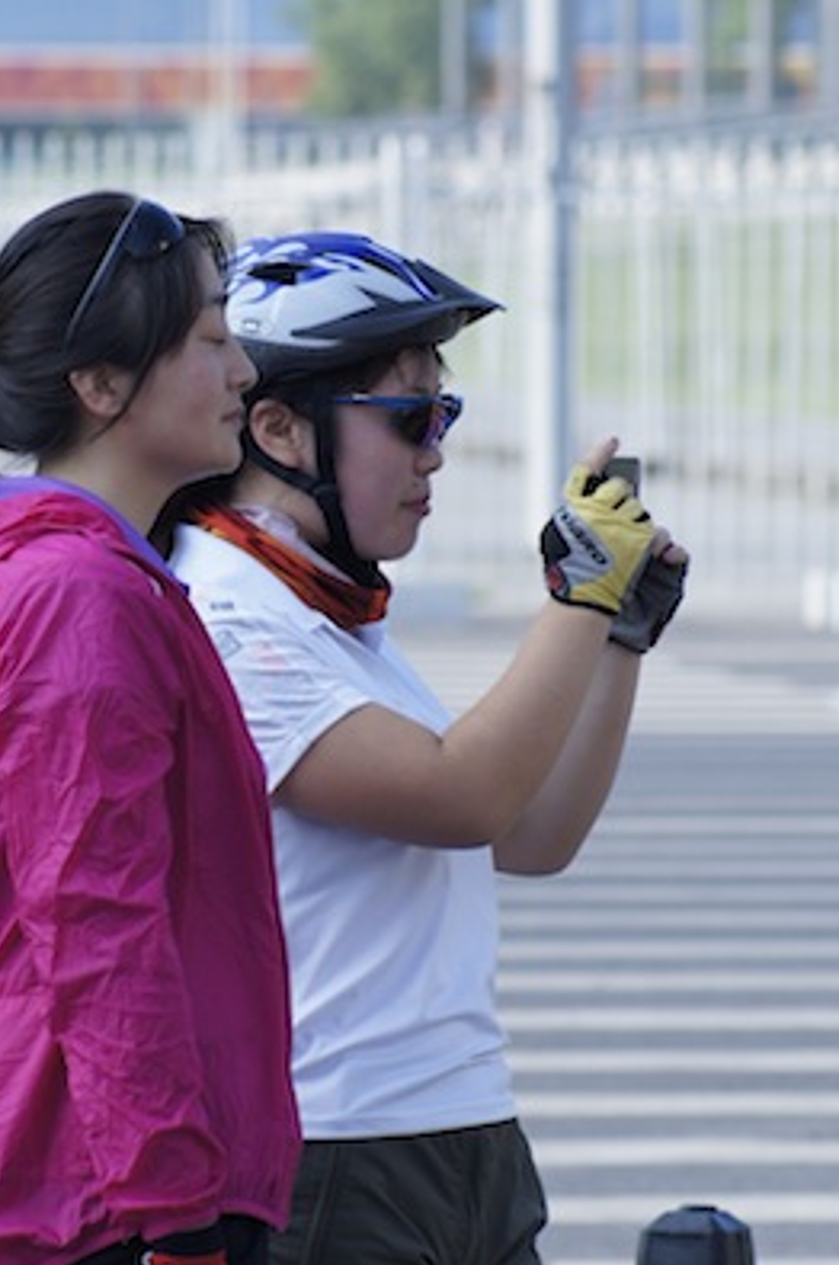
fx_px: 12804
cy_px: 673
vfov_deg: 5.7
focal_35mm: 365
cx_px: 309
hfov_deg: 3.8
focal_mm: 160
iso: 200
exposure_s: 1/320
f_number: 6.3
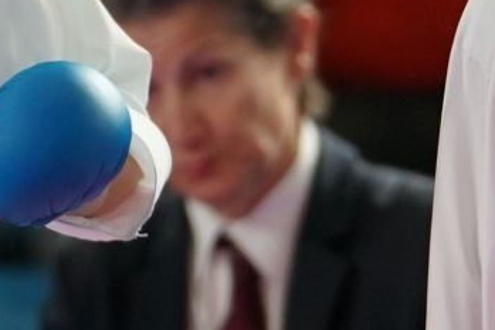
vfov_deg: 0.9
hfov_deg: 1.3
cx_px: 237
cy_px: 184
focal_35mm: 1548
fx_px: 21293
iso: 1000
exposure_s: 1/1000
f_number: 2.8
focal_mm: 200
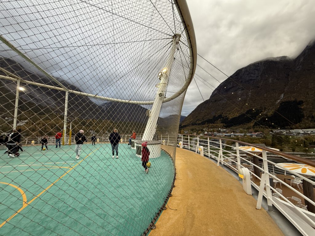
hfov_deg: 102.1
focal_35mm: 14
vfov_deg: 85.7
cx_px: 158
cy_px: 118
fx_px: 127
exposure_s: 1/120
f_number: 2.2
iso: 125
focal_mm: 2.22
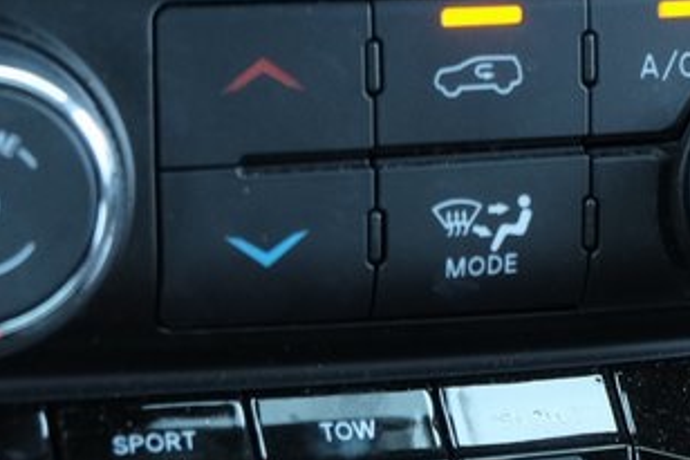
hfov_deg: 11.9
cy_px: 6
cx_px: 1143
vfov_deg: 8.4
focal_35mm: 163
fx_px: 3122
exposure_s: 1/50
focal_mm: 32.9
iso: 1600
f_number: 5
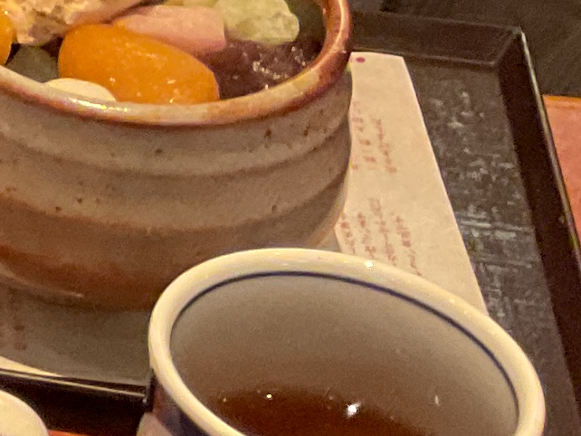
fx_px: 3056
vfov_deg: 7.4
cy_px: -750
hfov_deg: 9.5
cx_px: -883
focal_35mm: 182
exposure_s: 1/60
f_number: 1.8
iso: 250
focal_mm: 3
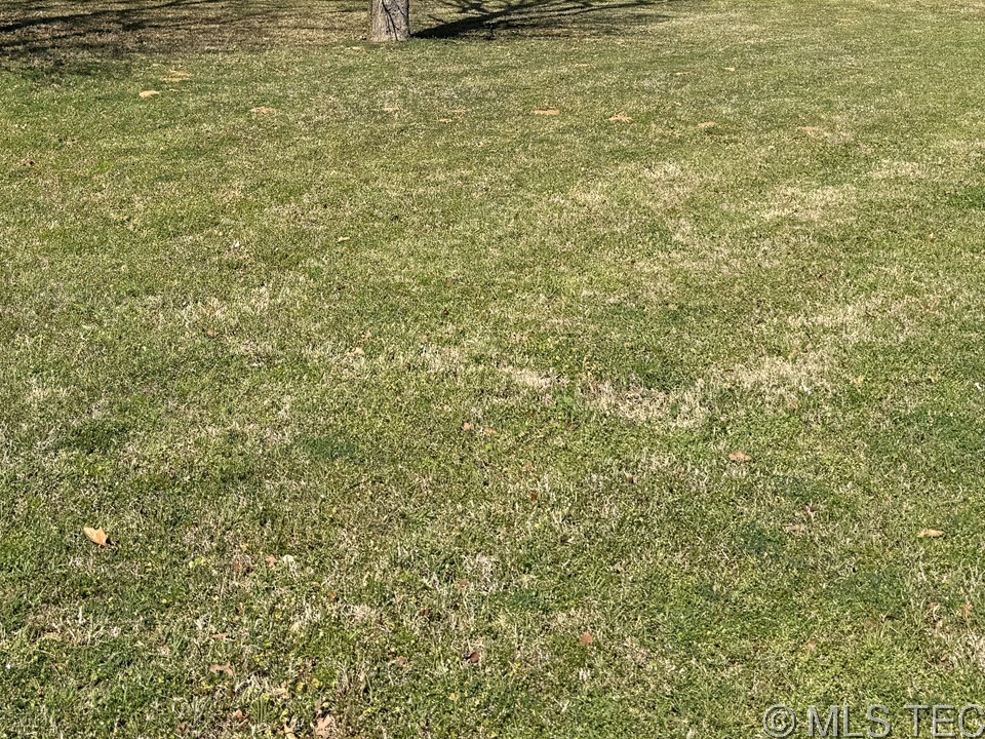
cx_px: 408
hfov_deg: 39.5
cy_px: 26
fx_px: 1366
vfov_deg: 28.6
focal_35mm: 48
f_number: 1.78
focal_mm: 6.76
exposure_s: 1/4405
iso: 80
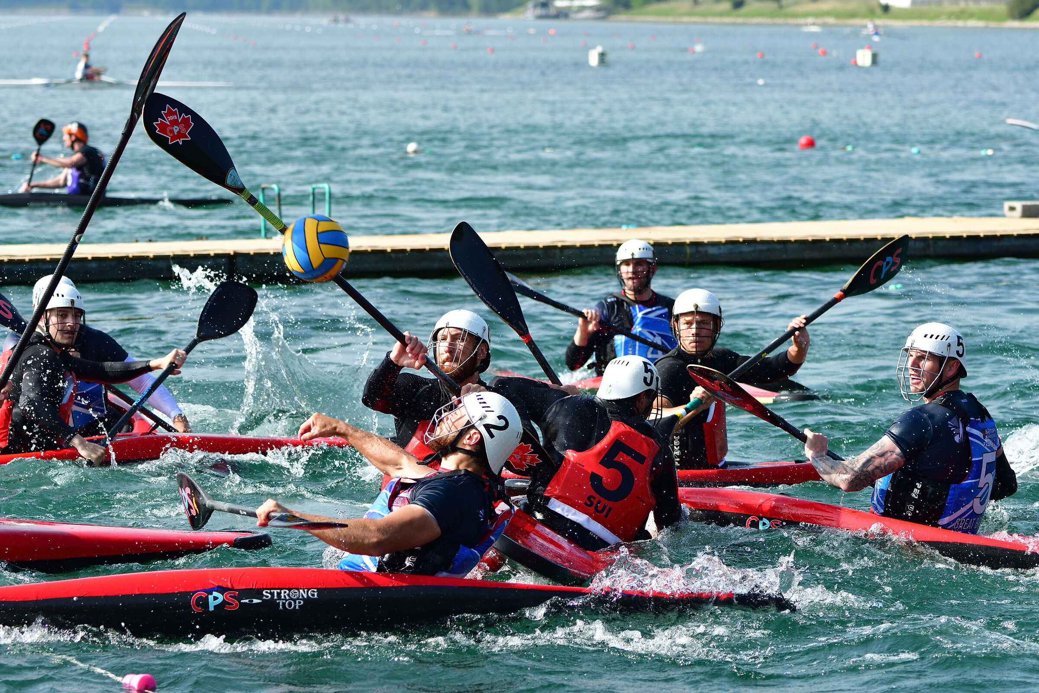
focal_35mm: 180
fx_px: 5195
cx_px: 520
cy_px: 346
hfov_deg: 11.4
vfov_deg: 7.6
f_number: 5.6
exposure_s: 1/1600
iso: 500
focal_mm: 120
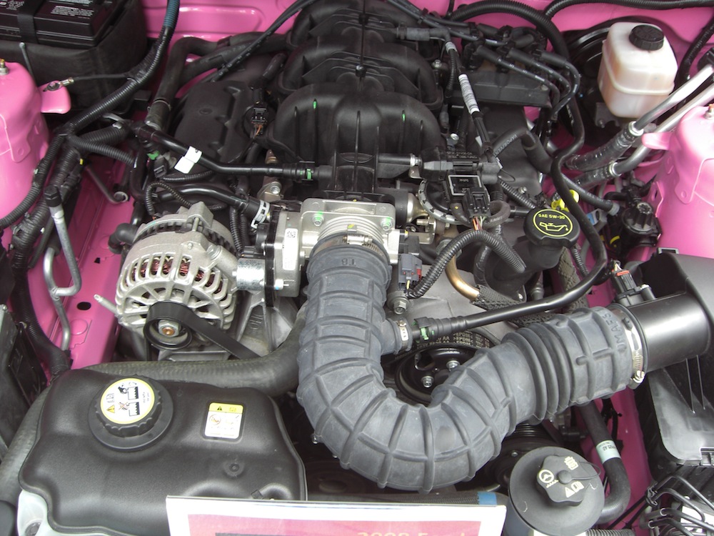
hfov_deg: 49.0
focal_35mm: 38
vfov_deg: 37.7
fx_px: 784
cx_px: 357
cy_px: 268
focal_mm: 6.2
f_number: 2.7
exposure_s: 1/80
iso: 64
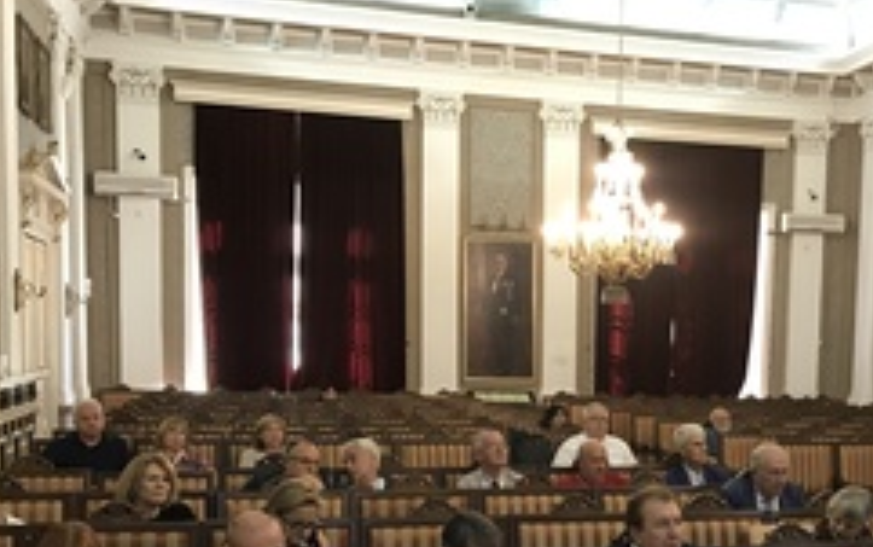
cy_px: 462
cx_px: 612
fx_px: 1143
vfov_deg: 26.3
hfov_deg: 41.0
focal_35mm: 48
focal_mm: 3.99
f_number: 1.8
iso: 80
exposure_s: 1/17
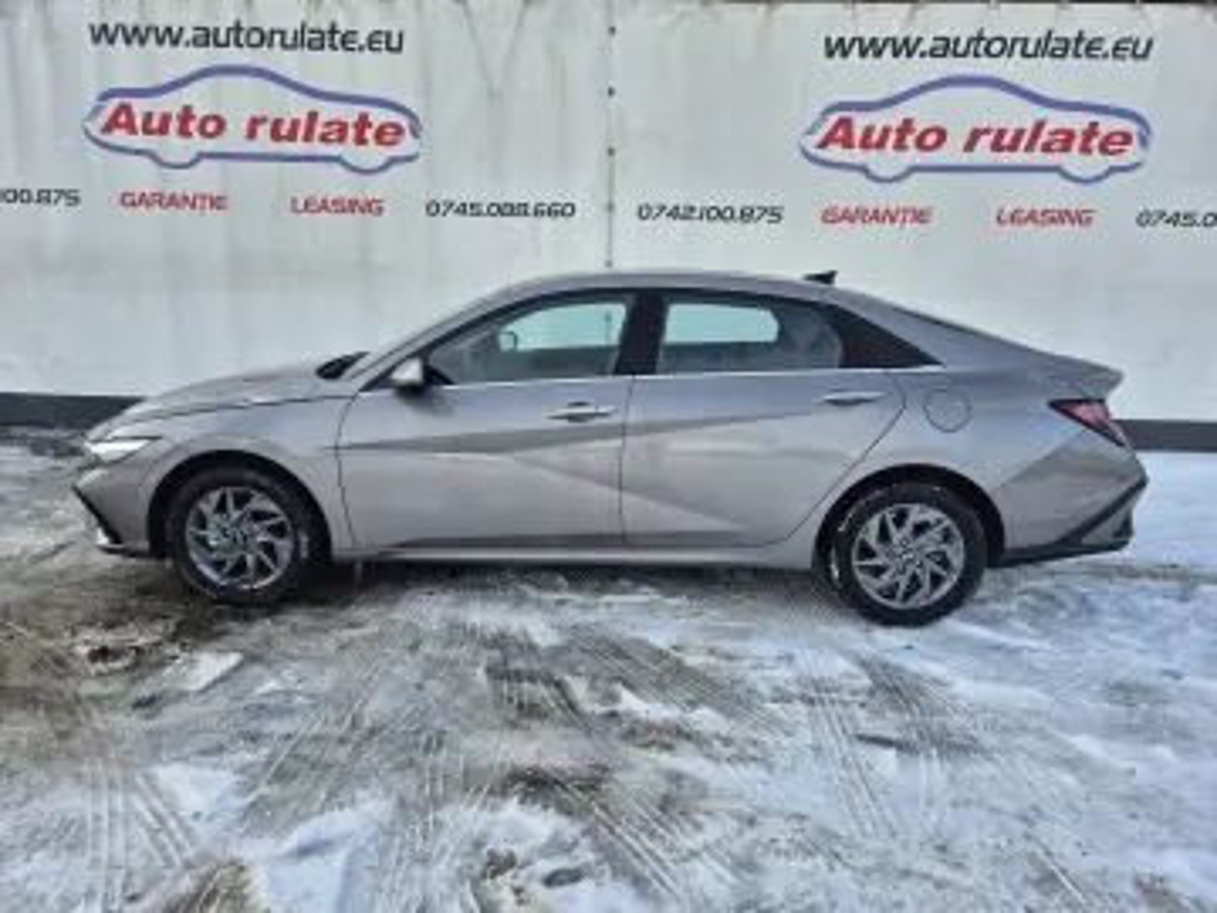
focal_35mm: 23
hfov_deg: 73.9
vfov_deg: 58.9
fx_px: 809
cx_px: 608
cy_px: 456
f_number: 1.8
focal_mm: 5.4
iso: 25
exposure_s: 1/570
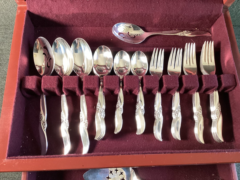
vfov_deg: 45.4
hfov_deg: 58.3
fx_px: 215
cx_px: 120
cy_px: 90
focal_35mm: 31
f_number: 2.4
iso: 200
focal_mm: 3.3
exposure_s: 1/60
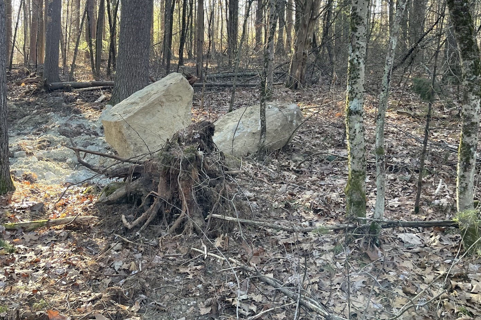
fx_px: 508
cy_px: 81
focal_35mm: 38
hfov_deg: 50.5
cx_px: 199
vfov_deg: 34.3
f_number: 1.6
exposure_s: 1/121
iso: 50
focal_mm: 5.1
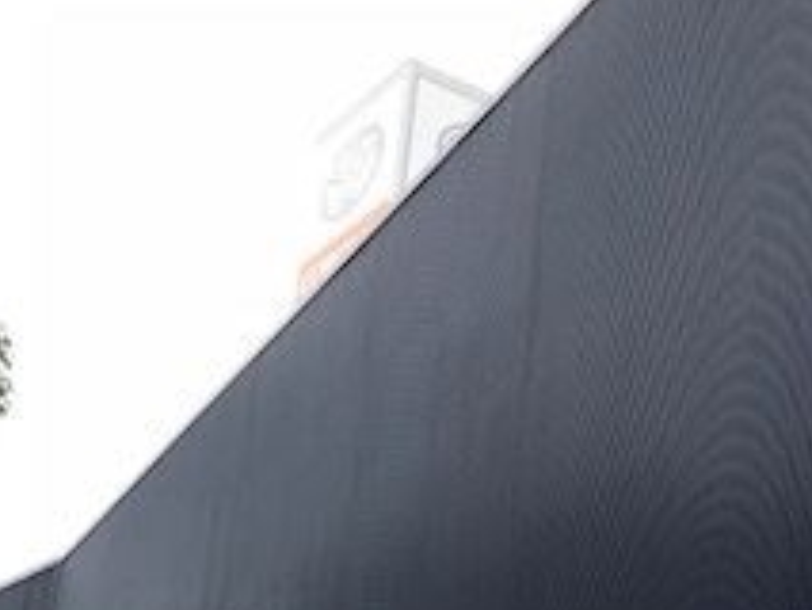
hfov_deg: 21.8
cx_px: 938
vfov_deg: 17.2
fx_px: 1972
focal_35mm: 84
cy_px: 602
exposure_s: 1/699
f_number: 1.8
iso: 20
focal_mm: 3.99
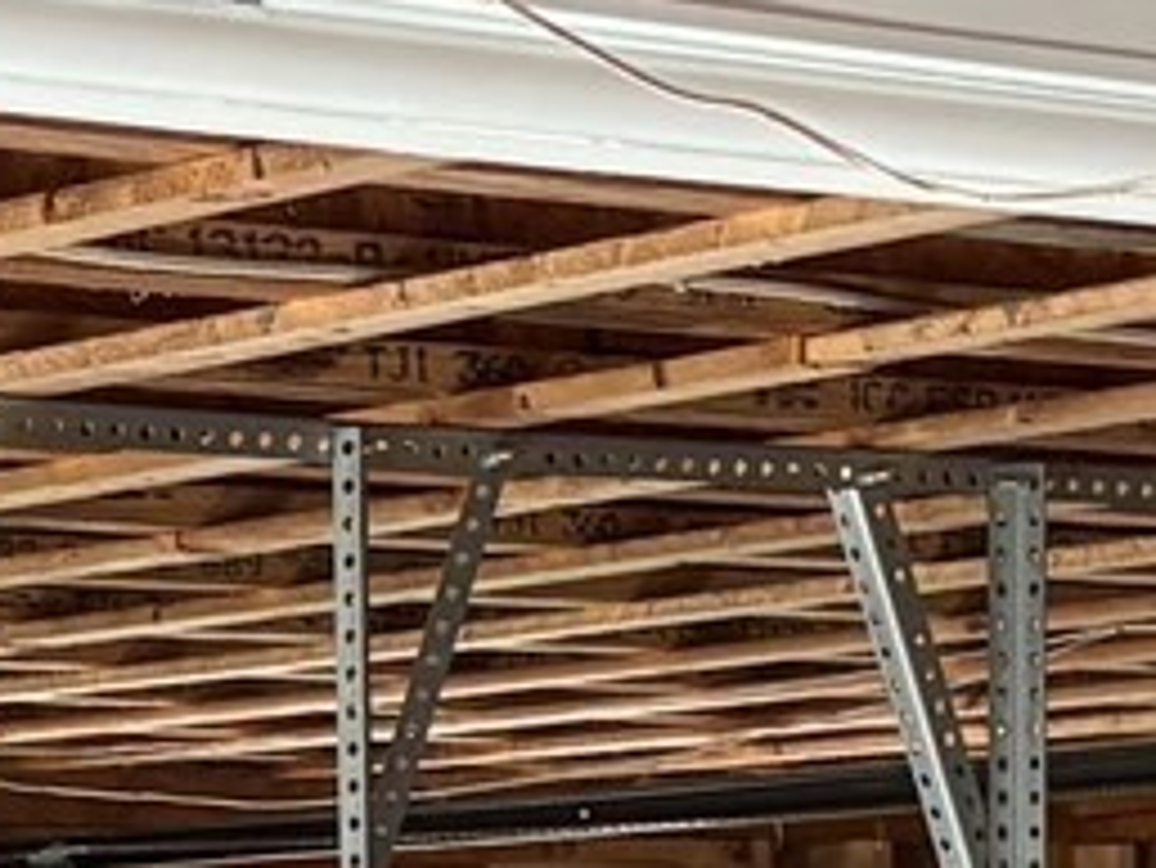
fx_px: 6916
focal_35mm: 207
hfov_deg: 9.5
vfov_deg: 7.0
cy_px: 1570
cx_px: 153
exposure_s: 1/60
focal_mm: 5.96
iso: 250
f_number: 1.6
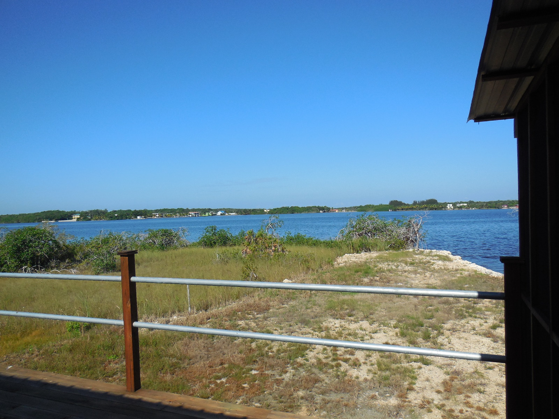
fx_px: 404
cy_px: 210
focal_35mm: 25
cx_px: 280
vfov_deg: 54.9
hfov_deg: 69.4
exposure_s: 1/640
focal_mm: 4.5
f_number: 6.2
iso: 125
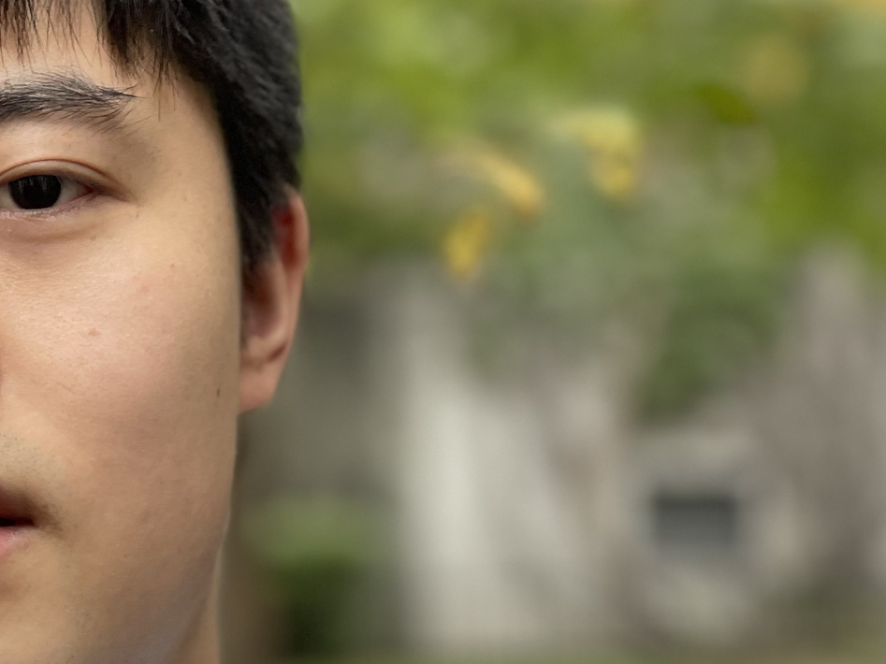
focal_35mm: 169
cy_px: 466
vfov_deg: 8.8
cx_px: -87
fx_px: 4325
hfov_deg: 11.5
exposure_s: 1/121
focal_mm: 7.5
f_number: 2.2
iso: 80
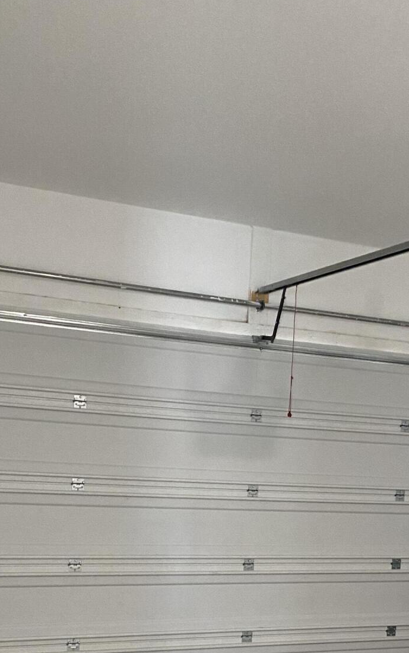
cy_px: 555
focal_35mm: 50
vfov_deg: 38.2
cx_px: 192
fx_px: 891
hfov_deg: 25.8
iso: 500
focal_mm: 4.25
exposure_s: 1/40
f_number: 1.8
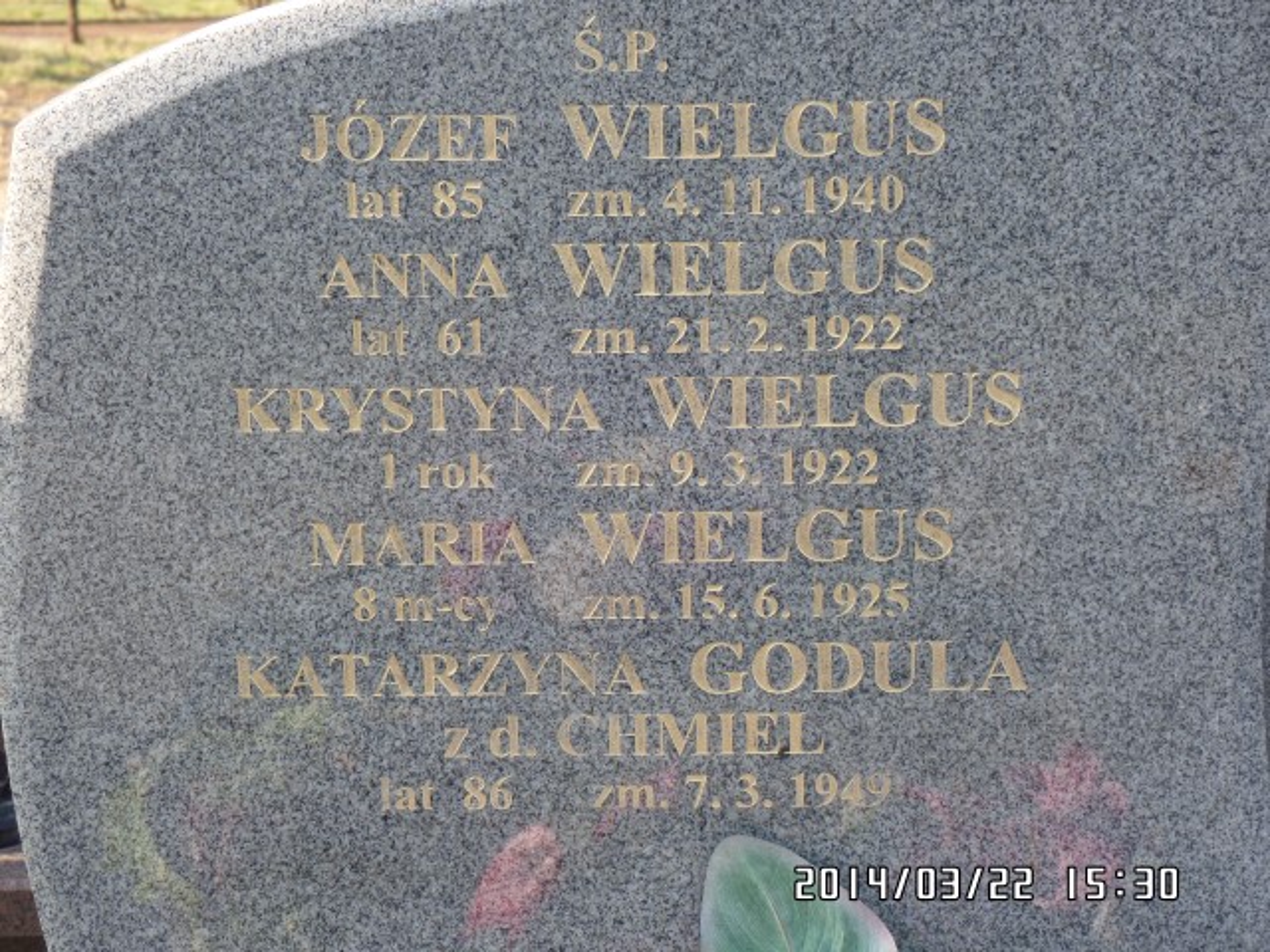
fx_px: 4182
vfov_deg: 13.0
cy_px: 476
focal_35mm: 114
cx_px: 635
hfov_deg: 17.3
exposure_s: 1/125
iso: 100
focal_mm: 20.3
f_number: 4
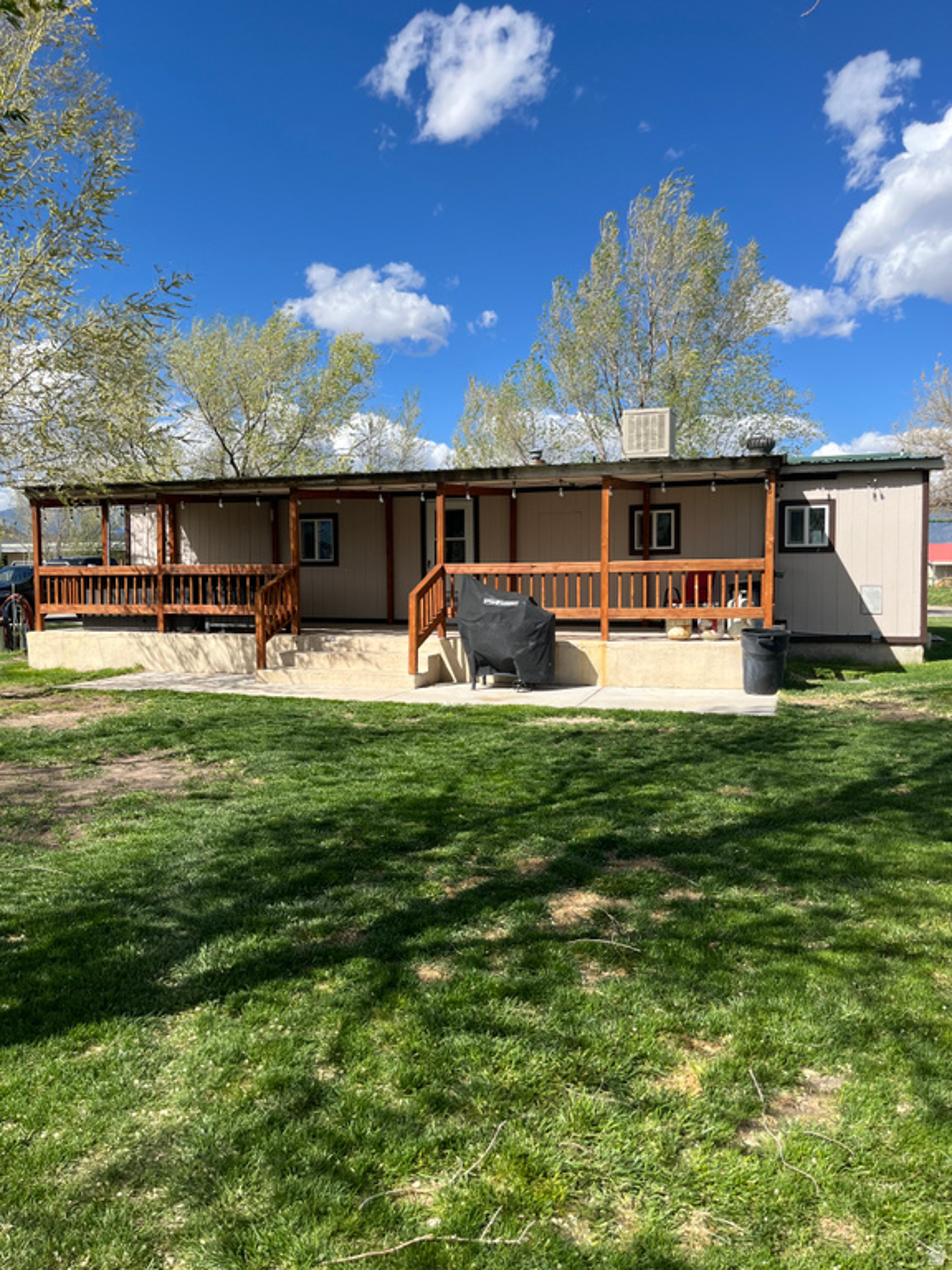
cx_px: 476
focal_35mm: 26
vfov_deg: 67.3
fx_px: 953
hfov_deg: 53.1
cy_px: 635
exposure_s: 1/3049
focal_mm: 5.1
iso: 50
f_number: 1.6
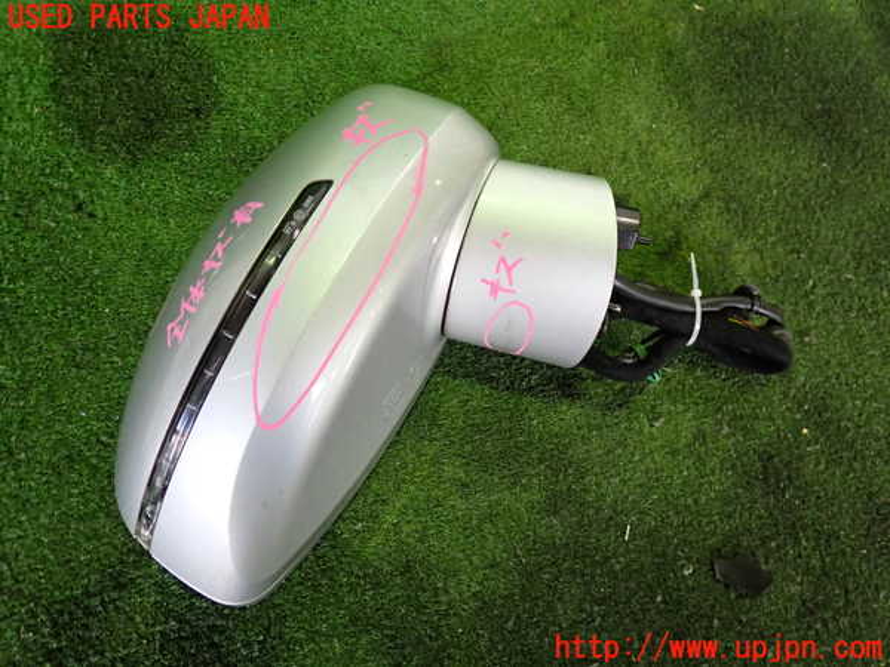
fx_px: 771
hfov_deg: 60.0
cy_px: 334
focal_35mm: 30
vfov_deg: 46.8
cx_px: 445
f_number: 2.3
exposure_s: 1/80
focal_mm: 5.4
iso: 500
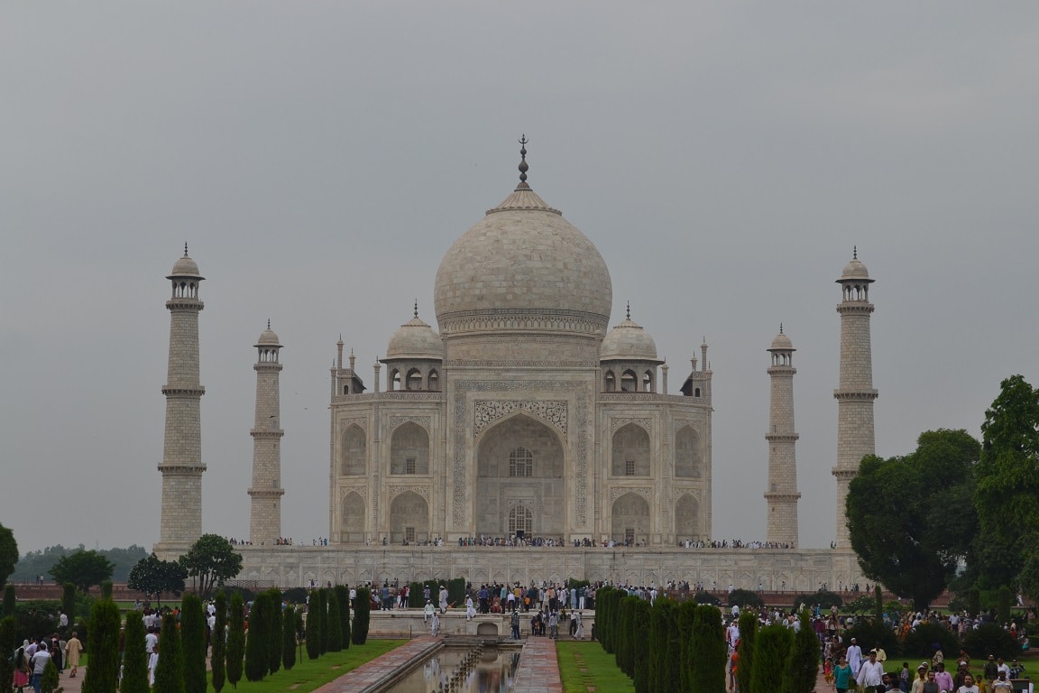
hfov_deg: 27.0
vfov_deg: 18.2
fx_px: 2164
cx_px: 520
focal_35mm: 75
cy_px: 346
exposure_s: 1/250
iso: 100
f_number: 8
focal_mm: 50
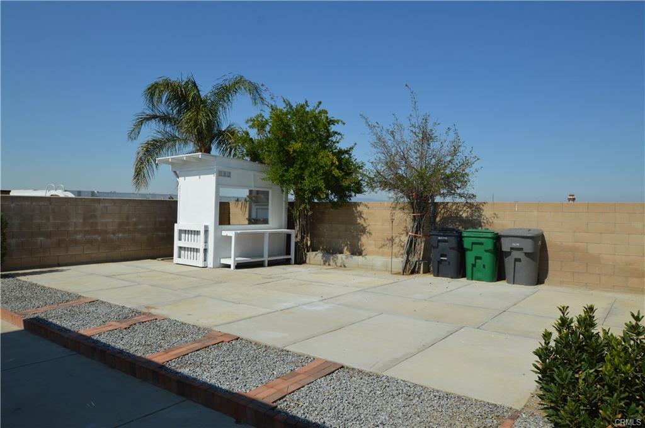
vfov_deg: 53.0
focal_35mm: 24
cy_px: 214
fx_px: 429
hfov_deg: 73.8
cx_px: 322
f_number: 9
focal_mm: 16
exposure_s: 1/320
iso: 100
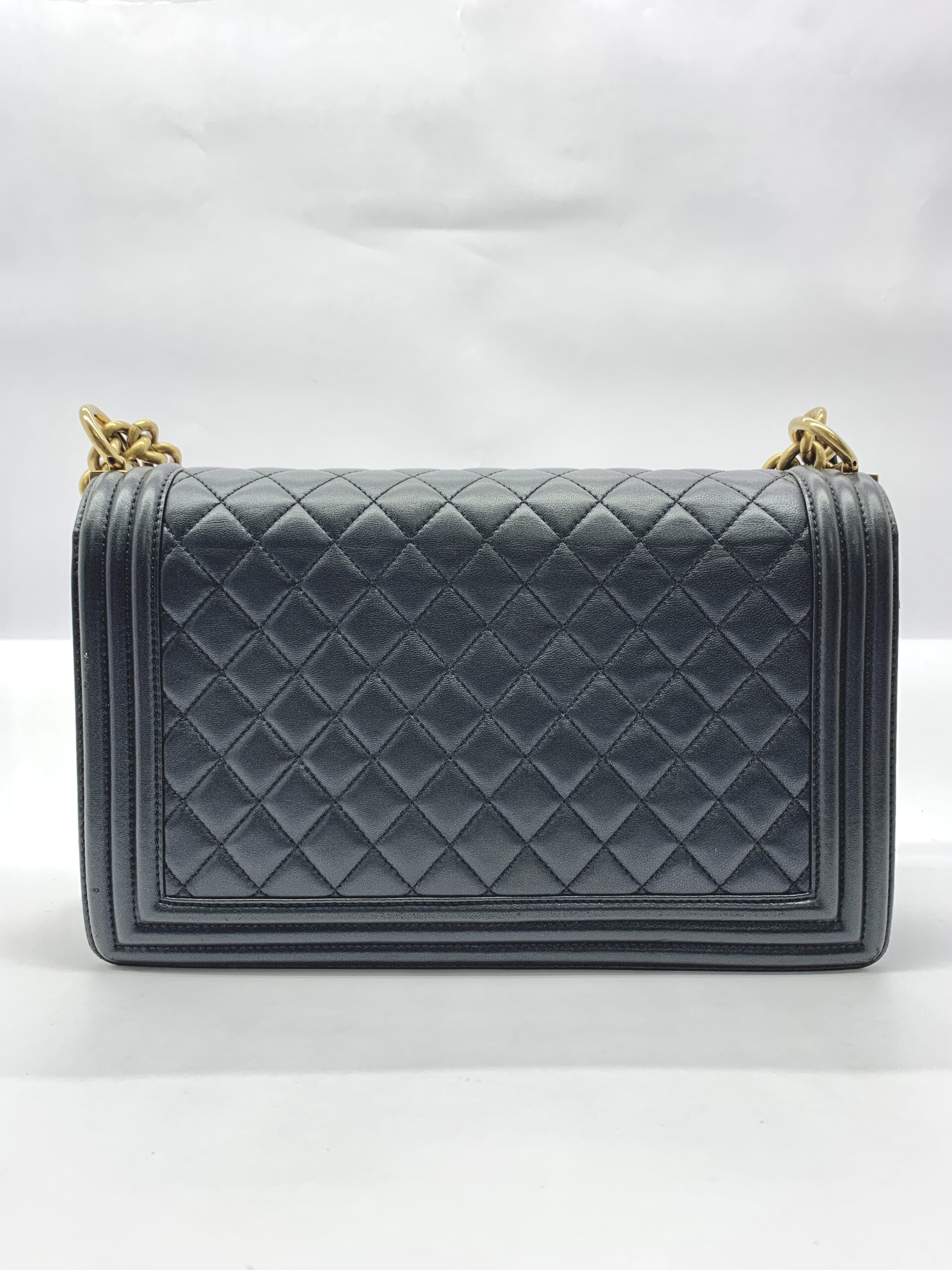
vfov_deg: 67.3
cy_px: 635
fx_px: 953
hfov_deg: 53.1
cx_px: 476
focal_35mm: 26
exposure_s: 1/100
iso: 32
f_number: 1.8
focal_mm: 4.25
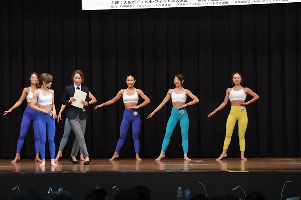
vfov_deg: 10.2
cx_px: 150
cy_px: 100
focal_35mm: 135
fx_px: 1128
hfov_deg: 15.2
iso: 5000
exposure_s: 1/400
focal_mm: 90
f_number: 5.6
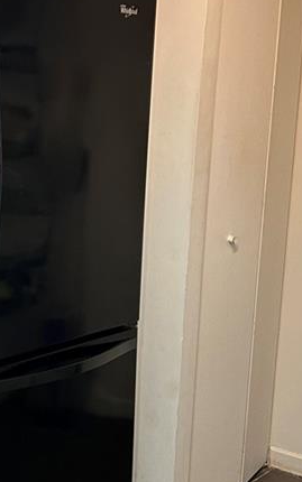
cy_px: 192
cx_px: -112
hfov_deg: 17.1
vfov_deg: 28.9
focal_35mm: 71
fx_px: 934
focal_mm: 6.86
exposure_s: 1/60
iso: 500
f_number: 1.78
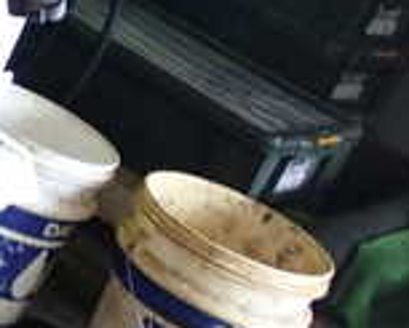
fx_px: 1759
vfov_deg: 10.5
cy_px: -48
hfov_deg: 12.1
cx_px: -358
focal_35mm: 145
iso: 250
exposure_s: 1/40
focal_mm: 6.83
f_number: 2.7
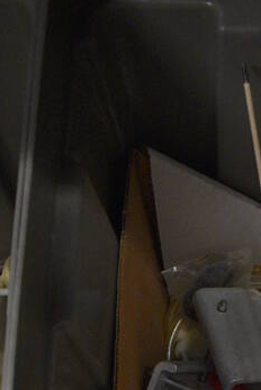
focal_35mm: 71
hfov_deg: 18.5
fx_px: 771
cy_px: 511
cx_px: 288
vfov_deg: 24.6
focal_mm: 18
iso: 3600
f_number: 3.5
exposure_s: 1/125
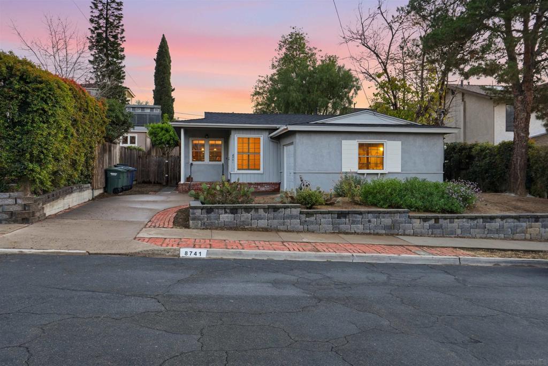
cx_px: 274
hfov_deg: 63.7
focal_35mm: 29
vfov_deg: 45.0
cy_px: 183
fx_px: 441
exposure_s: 1/25
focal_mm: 29
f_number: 11
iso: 1000
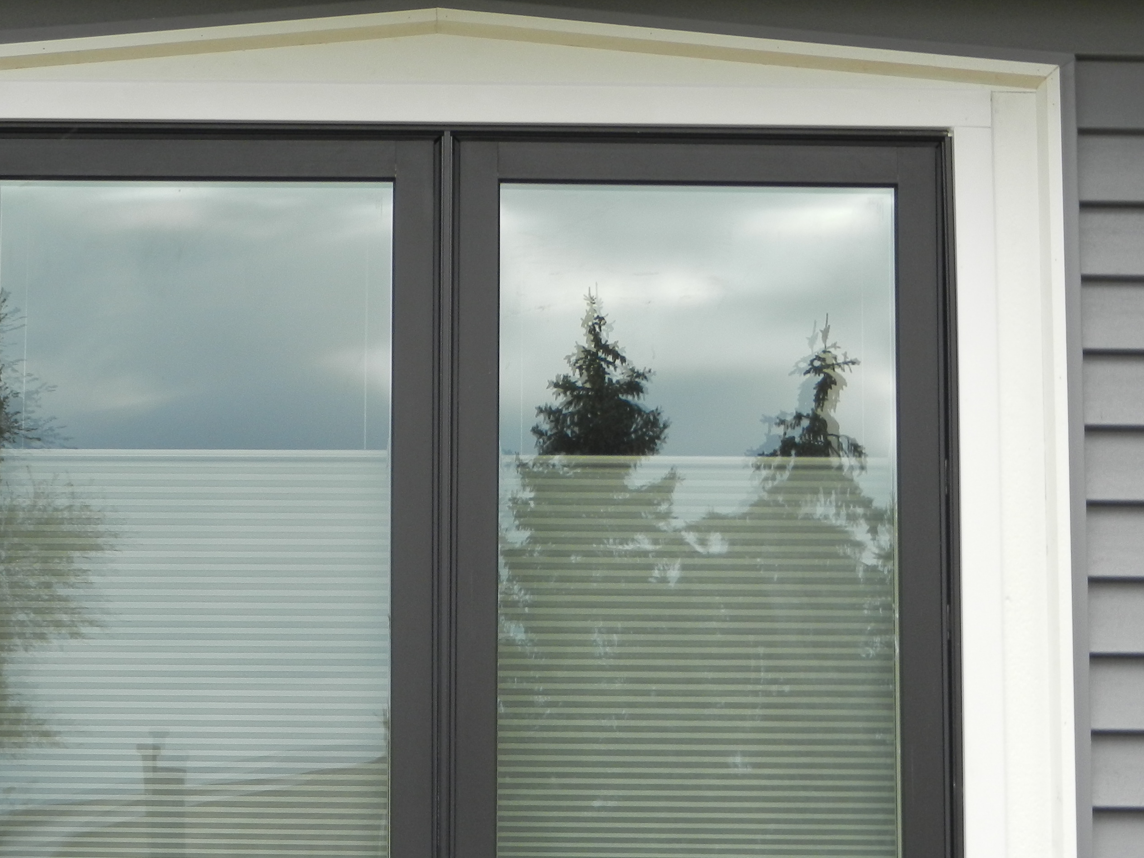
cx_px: 384
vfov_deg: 13.7
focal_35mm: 108
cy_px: 569
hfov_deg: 18.2
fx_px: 3569
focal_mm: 12.3
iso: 160
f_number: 4.6
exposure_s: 1/250
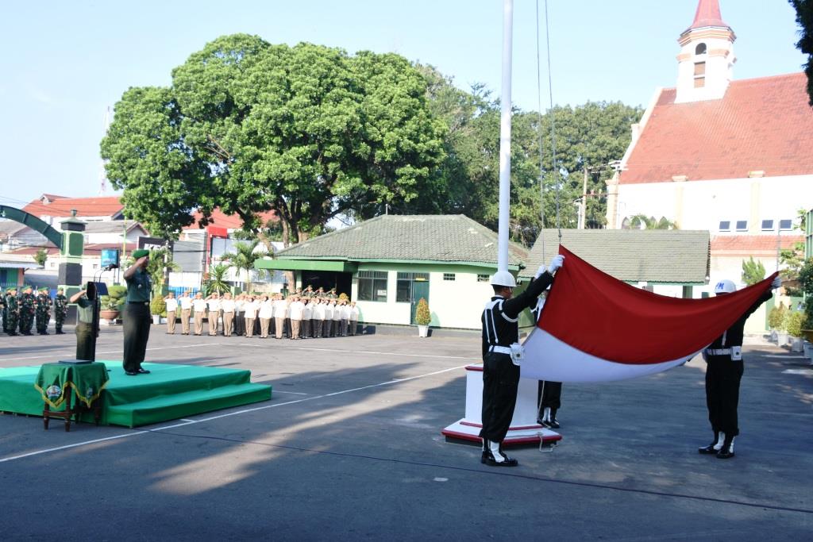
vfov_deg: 40.0
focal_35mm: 33
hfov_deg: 57.2
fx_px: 745
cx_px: 406
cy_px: 271
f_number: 9
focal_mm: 22
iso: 250
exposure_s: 1/100
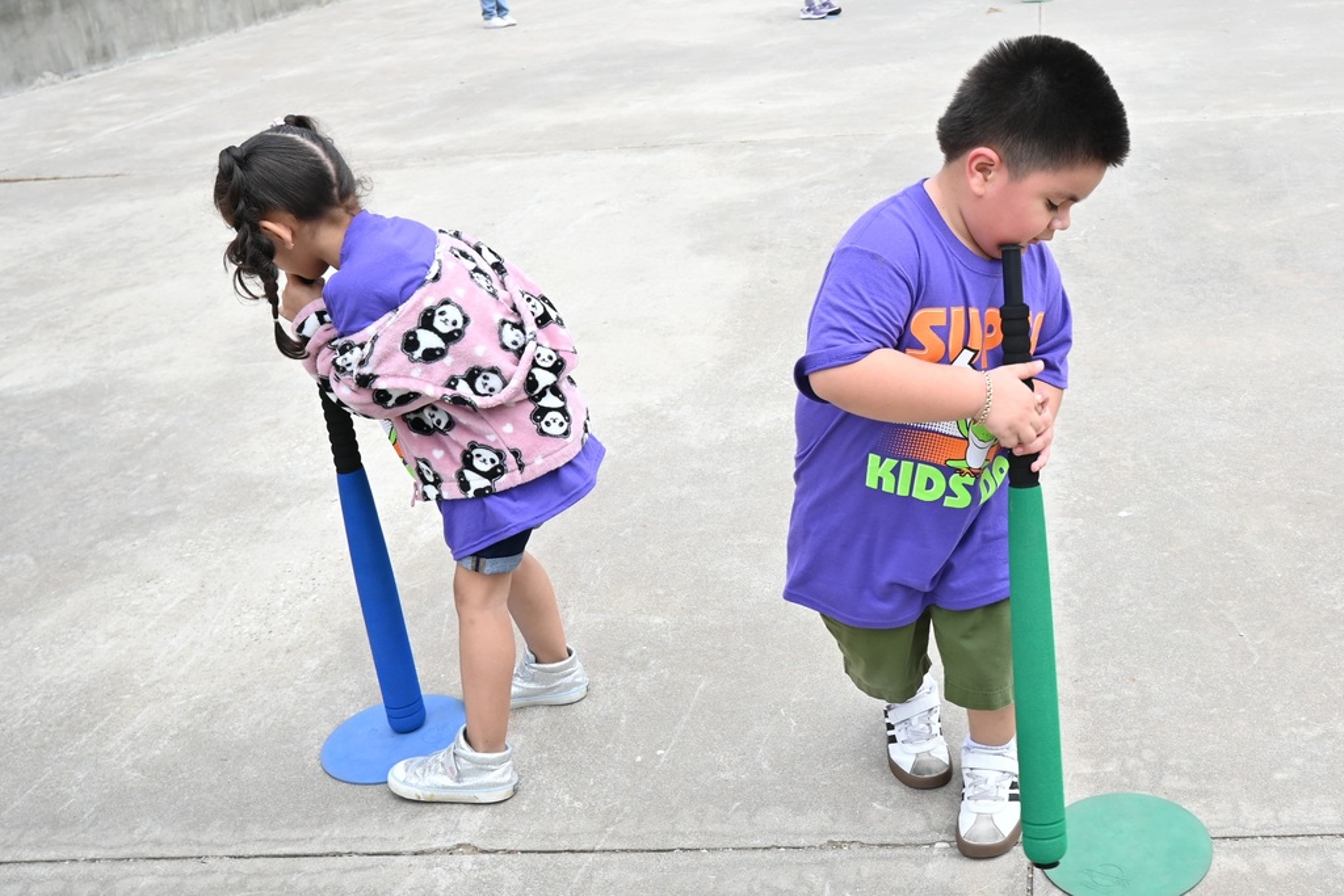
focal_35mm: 22
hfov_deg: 77.3
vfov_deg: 56.2
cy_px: 448
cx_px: 672
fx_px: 840
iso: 100
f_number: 4
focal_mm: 15
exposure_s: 1/250
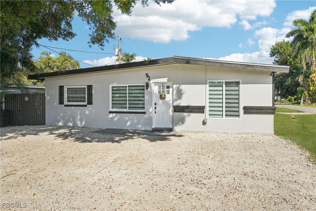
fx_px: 219
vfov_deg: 51.3
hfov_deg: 71.5
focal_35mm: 25
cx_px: 158
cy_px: 106
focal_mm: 25
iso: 400
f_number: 8
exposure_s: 1/2000
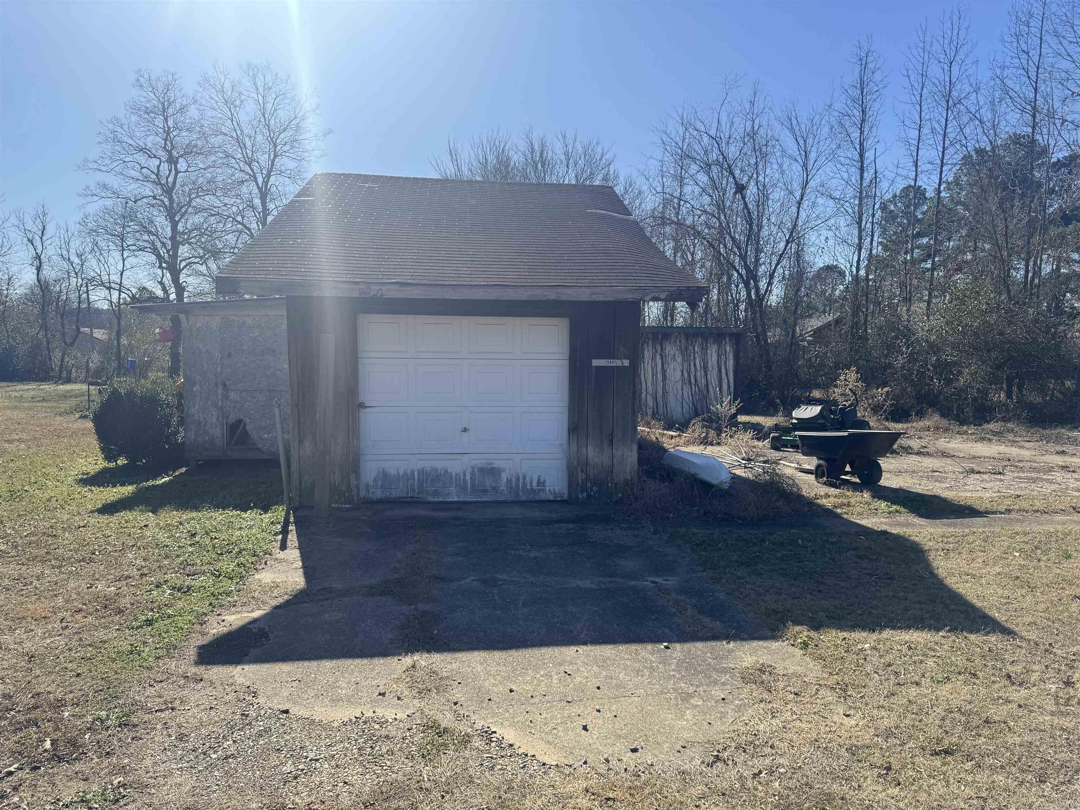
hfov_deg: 71.6
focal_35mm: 24
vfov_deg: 56.8
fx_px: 749
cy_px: 405
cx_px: 540
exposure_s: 1/2174
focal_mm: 6.76
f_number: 1.78
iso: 80
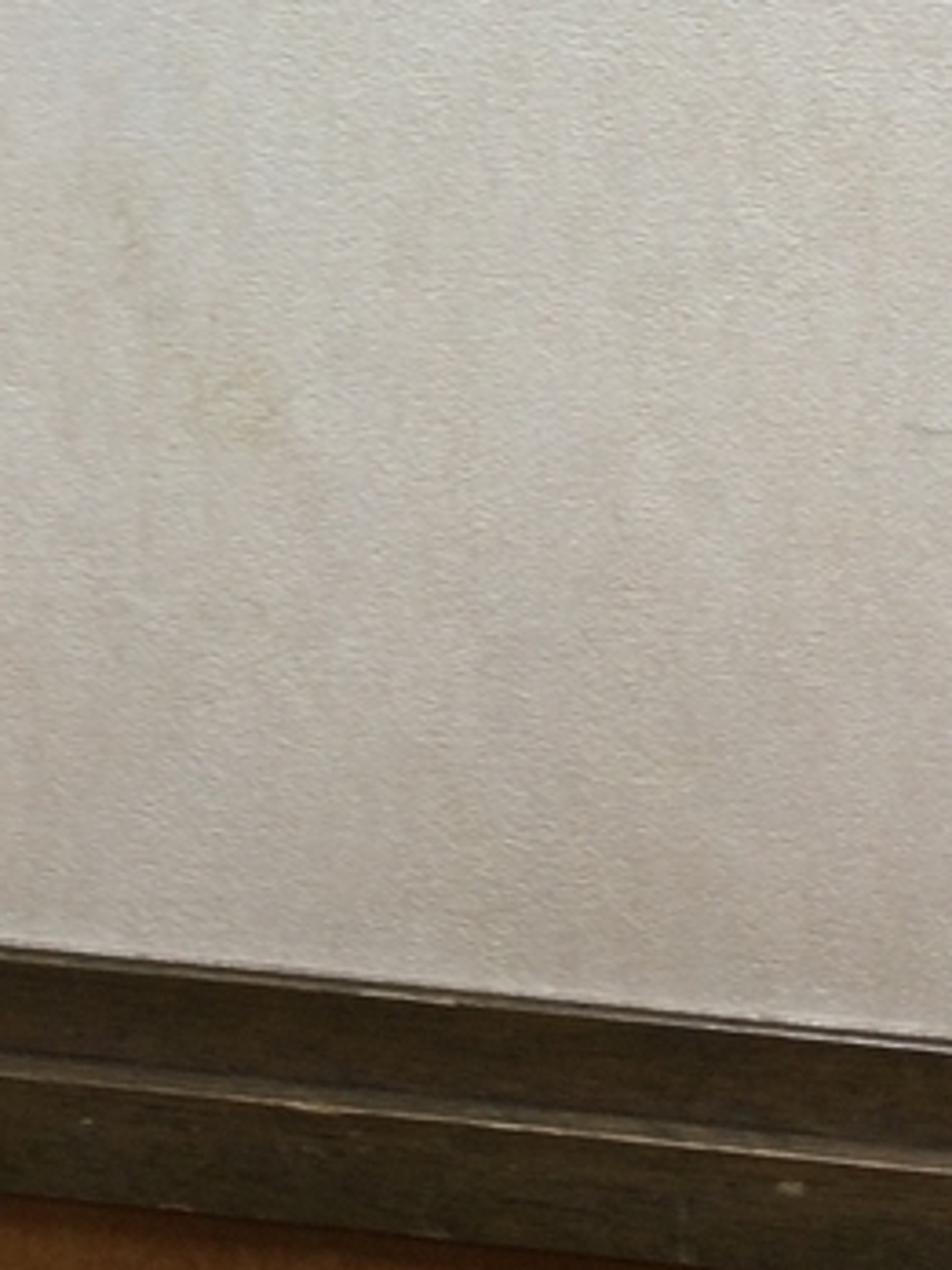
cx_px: 233
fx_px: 3667
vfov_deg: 17.7
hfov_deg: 14.7
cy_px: -602
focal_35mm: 100
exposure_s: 1/40
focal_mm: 4.15
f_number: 2.2
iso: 40
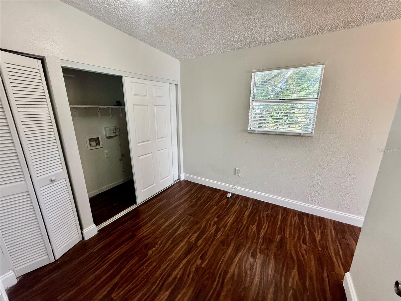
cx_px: 200
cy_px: 150
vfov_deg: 85.7
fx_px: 162
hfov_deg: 102.1
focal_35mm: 14
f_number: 2.2
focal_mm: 2.22
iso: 250
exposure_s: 1/120
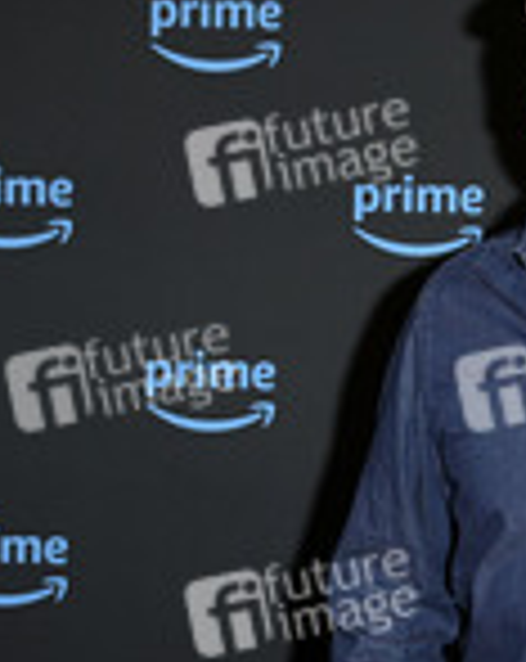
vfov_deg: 15.1
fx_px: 2479
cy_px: 491
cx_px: 632
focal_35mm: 127
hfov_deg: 11.9
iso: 800
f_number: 5.6
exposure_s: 1/250
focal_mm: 44
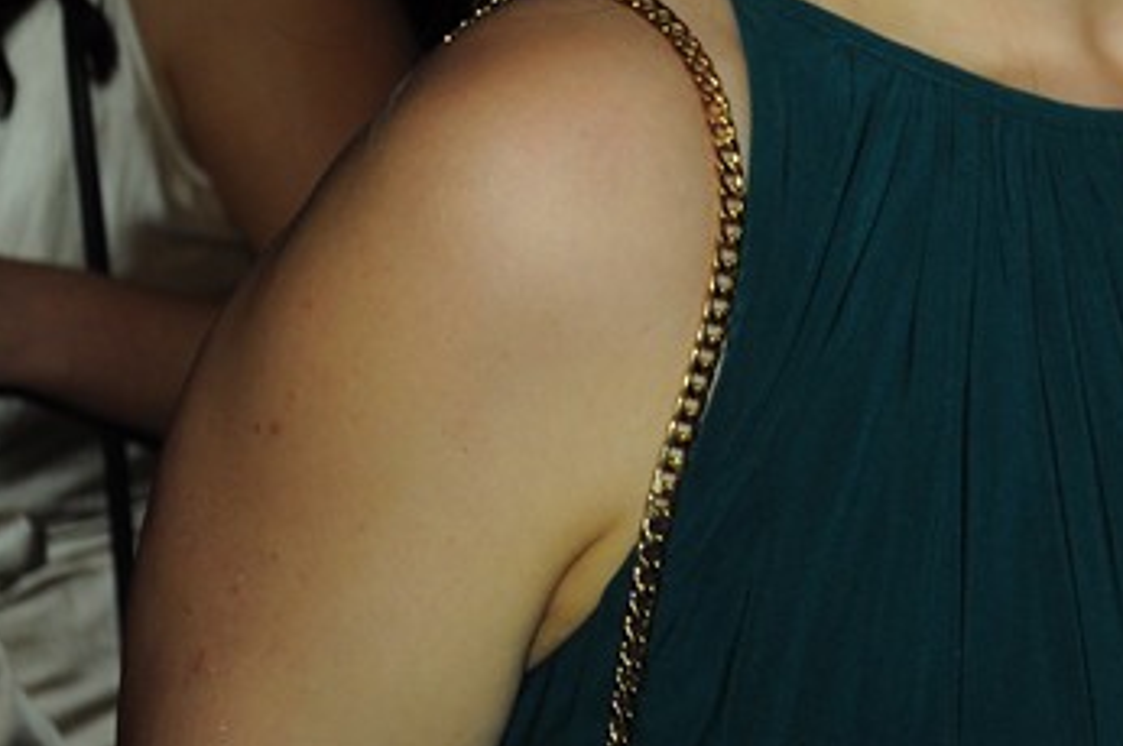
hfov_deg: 11.0
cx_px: 1441
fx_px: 5672
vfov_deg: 7.5
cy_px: -45
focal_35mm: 182
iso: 400
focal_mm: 42
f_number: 5.6
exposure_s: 1/60
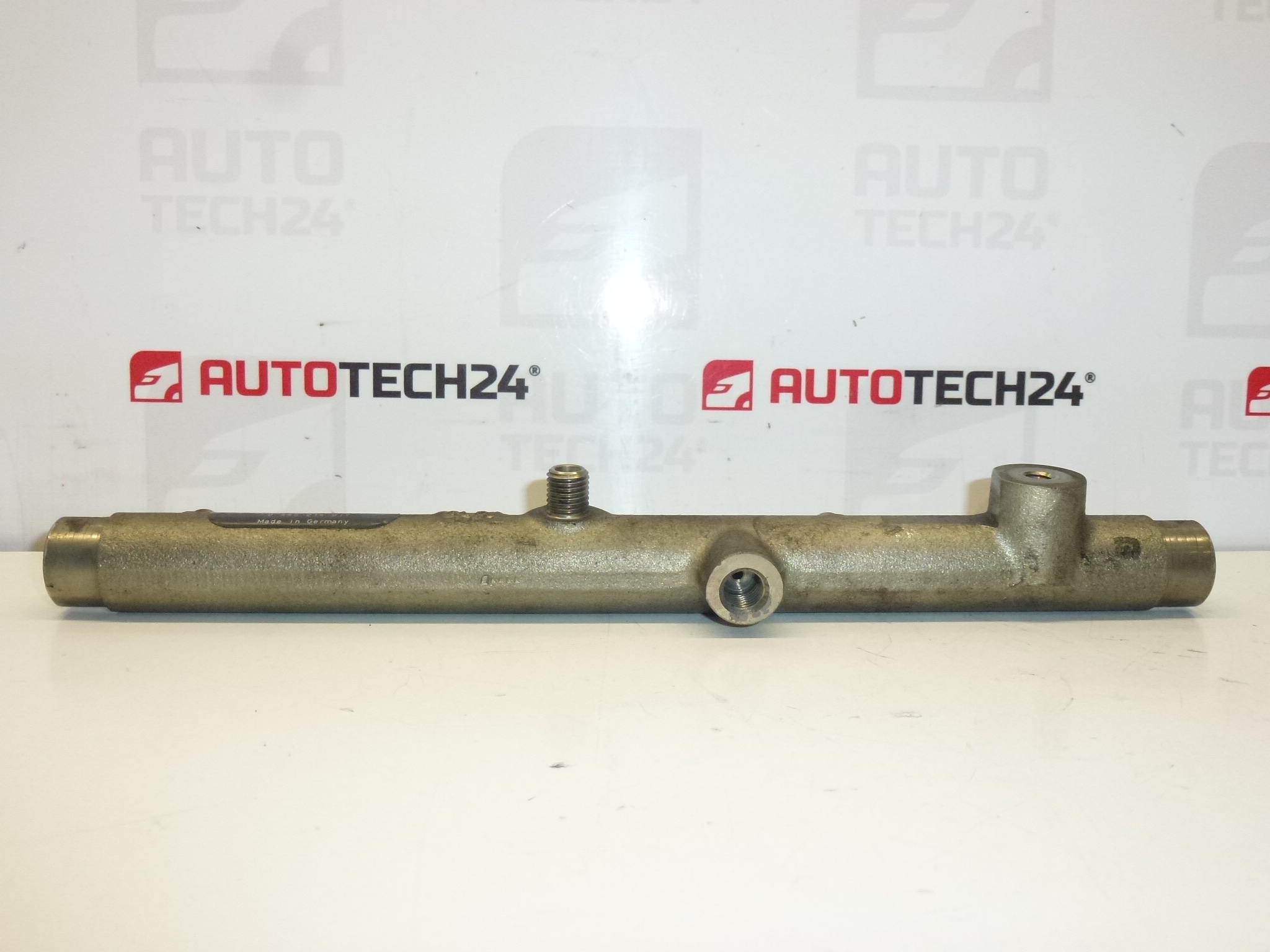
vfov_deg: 46.8
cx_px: 635
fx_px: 1101
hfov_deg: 60.0
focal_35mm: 30
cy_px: 476
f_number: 3.5
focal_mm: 5.4
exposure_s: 1/320
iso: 400
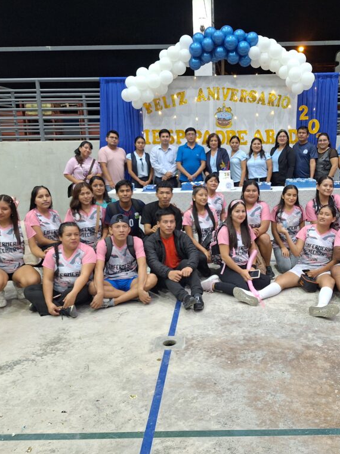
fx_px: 406
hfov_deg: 44.9
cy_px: 228
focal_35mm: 31
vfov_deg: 58.4
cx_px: 222
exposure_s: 1/40
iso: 250
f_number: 1.8
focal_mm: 5.54
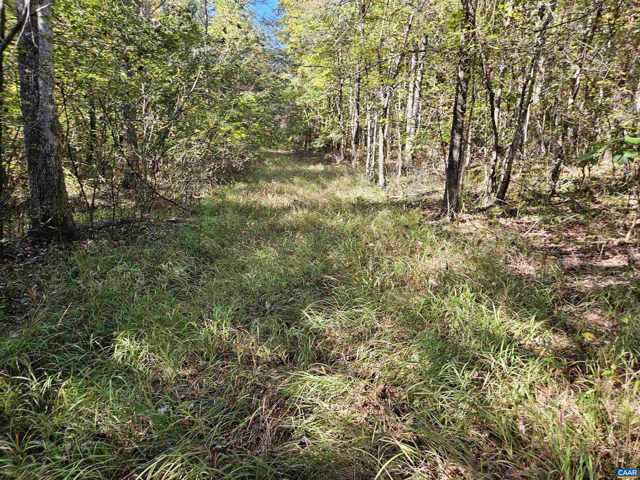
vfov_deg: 58.9
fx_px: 425
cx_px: 320
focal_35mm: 23
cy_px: 240
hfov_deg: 73.9
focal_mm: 5.4
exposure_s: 1/120
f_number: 1.8
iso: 40
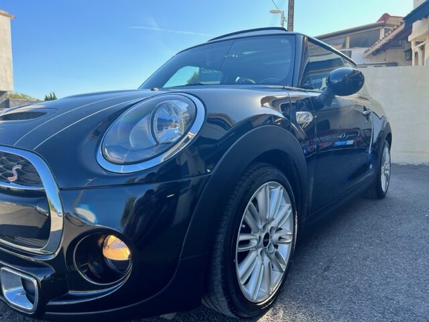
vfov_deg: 53.1
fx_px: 322
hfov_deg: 67.3
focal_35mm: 26
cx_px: 214
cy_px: 161
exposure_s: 1/611
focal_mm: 5.7
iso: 50
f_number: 1.5
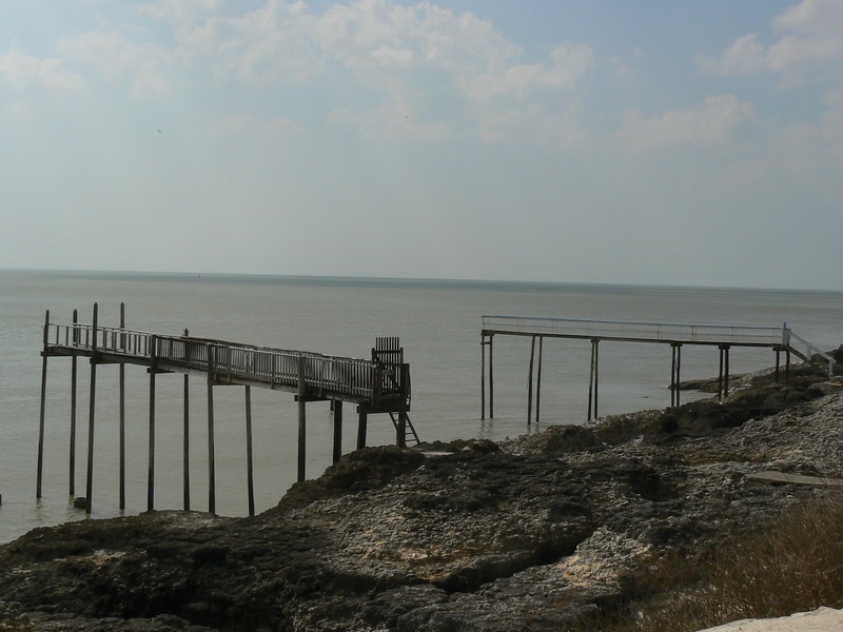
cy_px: 316
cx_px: 422
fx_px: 1169
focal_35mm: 48
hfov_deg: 39.7
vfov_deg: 30.3
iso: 80
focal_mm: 6.6
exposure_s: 1/800
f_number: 8
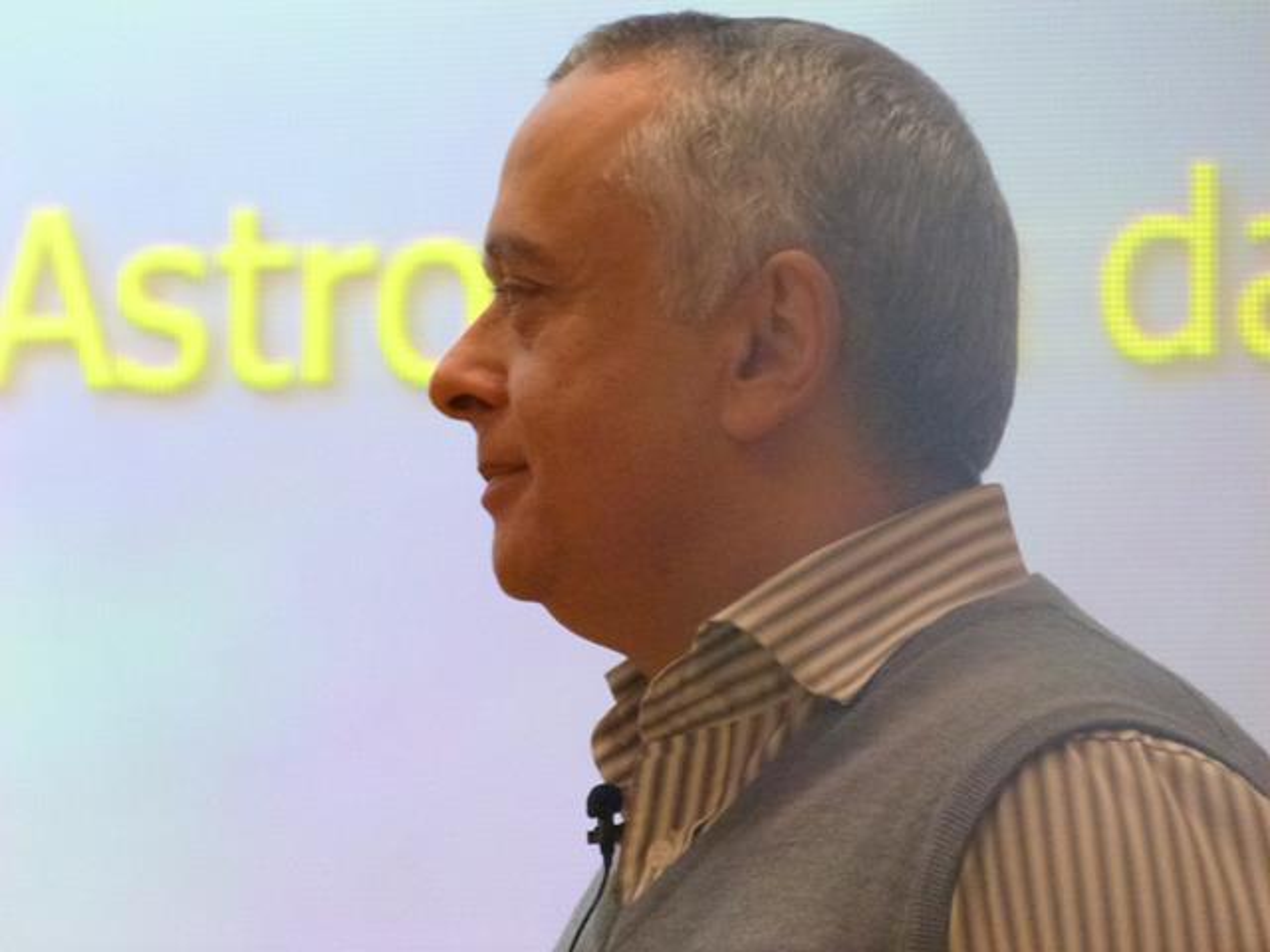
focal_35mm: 361
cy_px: 476
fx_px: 13244
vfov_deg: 4.1
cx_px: 635
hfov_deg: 5.5
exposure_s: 1/30
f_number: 4.1
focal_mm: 65
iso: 1250
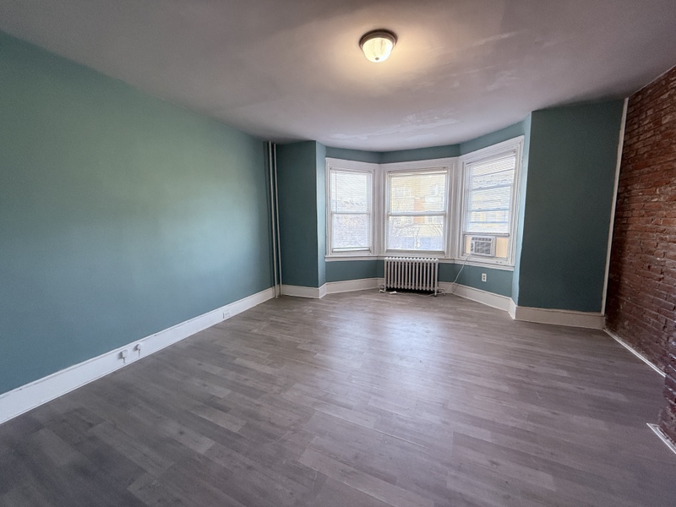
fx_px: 273
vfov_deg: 85.7
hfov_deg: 102.1
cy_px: 254
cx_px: 338
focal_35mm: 14
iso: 500
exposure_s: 1/120
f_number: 2.2
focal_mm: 2.22
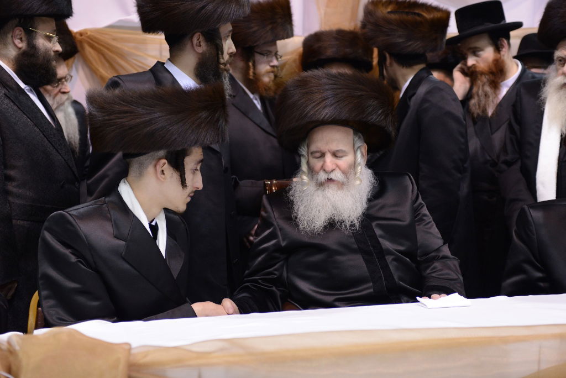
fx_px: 818
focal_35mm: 52
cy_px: 189
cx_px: 283
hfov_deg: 38.2
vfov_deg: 26.0
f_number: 4
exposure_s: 1/200
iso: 1600
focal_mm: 52
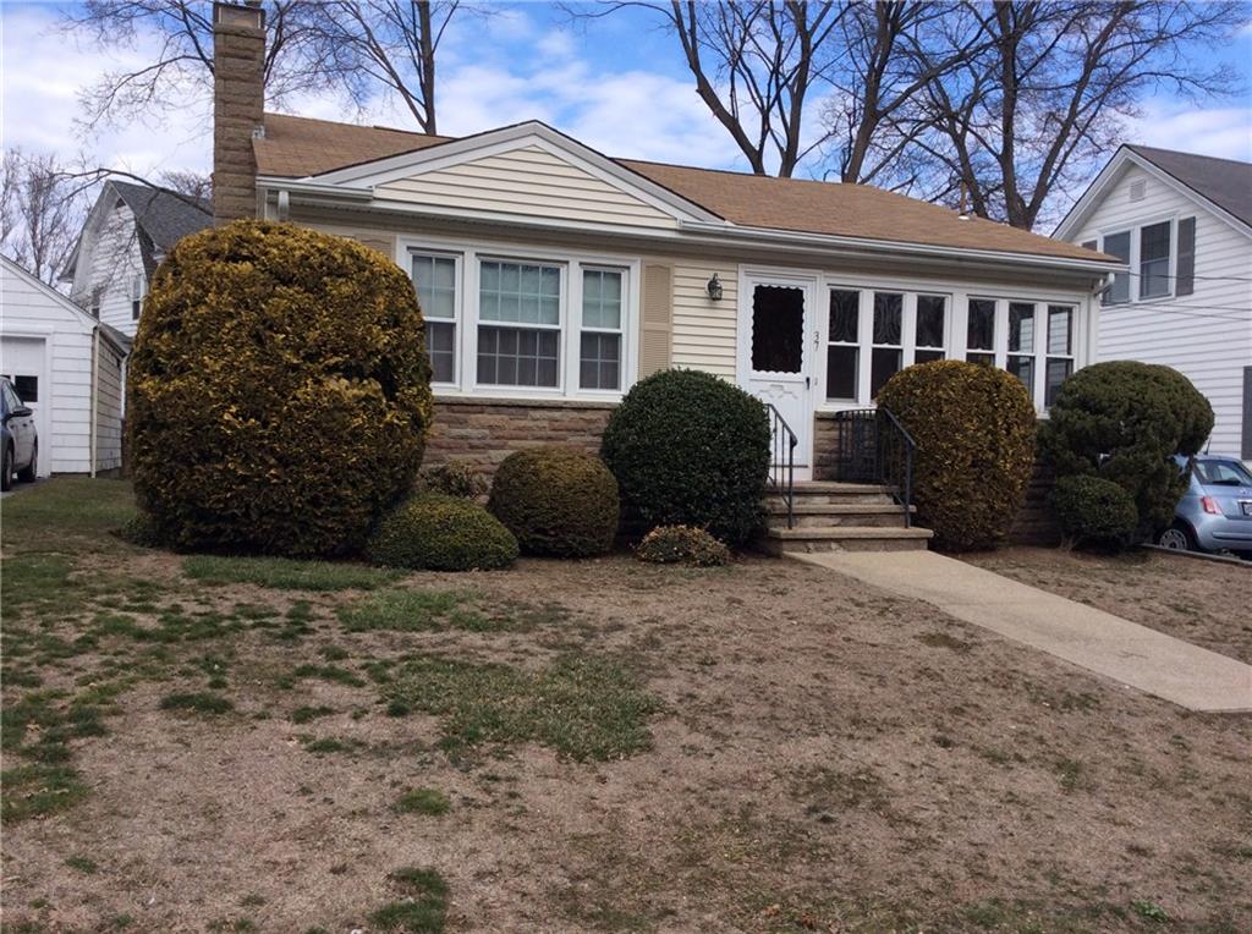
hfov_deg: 56.9
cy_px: 467
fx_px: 1155
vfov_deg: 44.0
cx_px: 626
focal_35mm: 32
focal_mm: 3.3
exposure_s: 1/986
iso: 32
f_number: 2.4
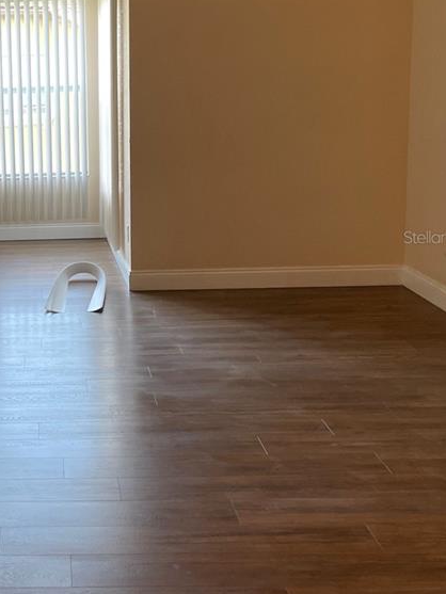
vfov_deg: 34.2
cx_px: -1
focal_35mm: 56
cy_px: 237
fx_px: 962
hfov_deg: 24.9
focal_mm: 4.2
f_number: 1.6
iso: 100
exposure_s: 1/120
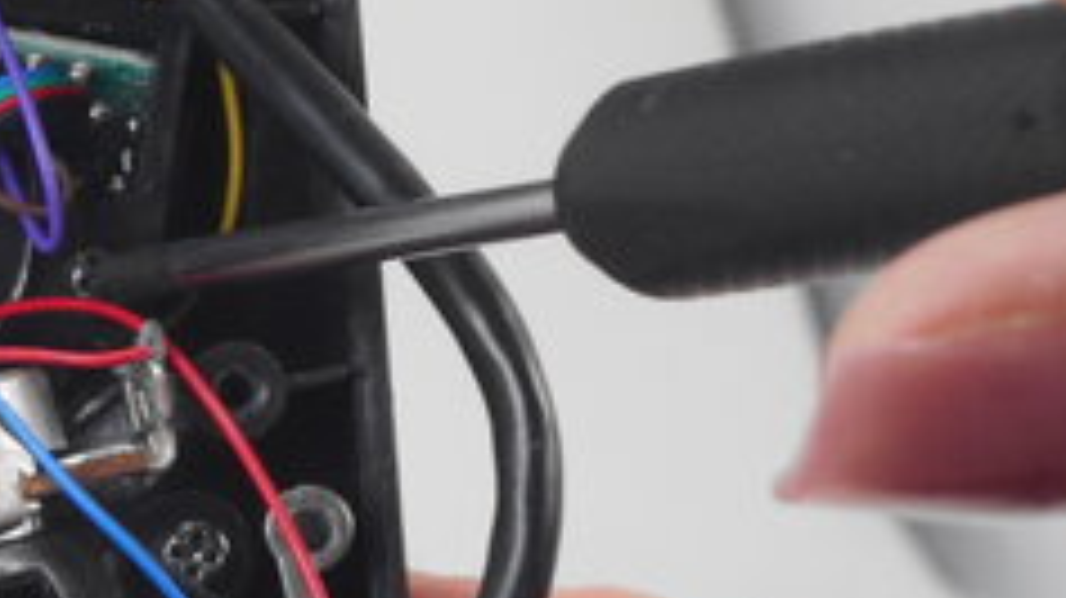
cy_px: 229
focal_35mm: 365
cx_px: -54
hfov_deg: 5.9
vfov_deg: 3.3
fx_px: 10311
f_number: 6.1
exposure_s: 1/60
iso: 200
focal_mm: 23.9
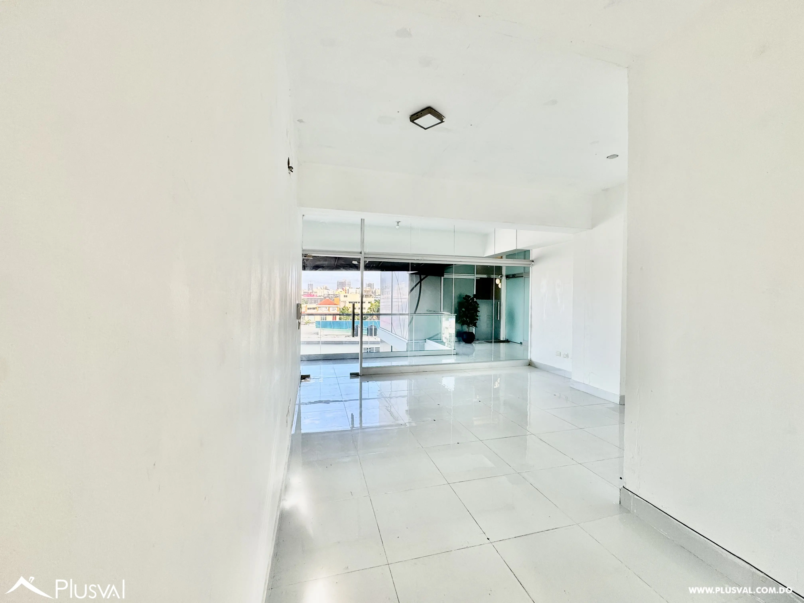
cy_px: 302
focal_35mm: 14
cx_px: 402
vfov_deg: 85.7
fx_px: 325
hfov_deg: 102.1
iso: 40
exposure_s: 1/224
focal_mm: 2.22
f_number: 2.2
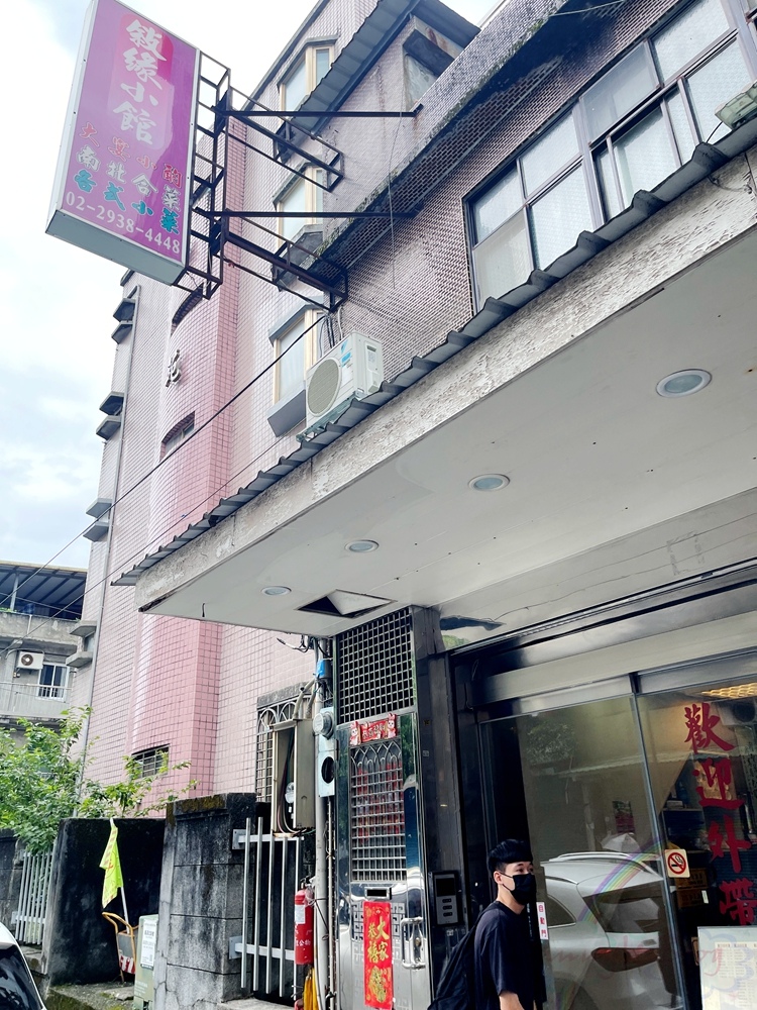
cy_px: 505
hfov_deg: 53.1
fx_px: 758
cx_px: 378
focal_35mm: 26
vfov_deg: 67.3
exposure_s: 1/1087
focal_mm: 5.1
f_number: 1.6
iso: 32
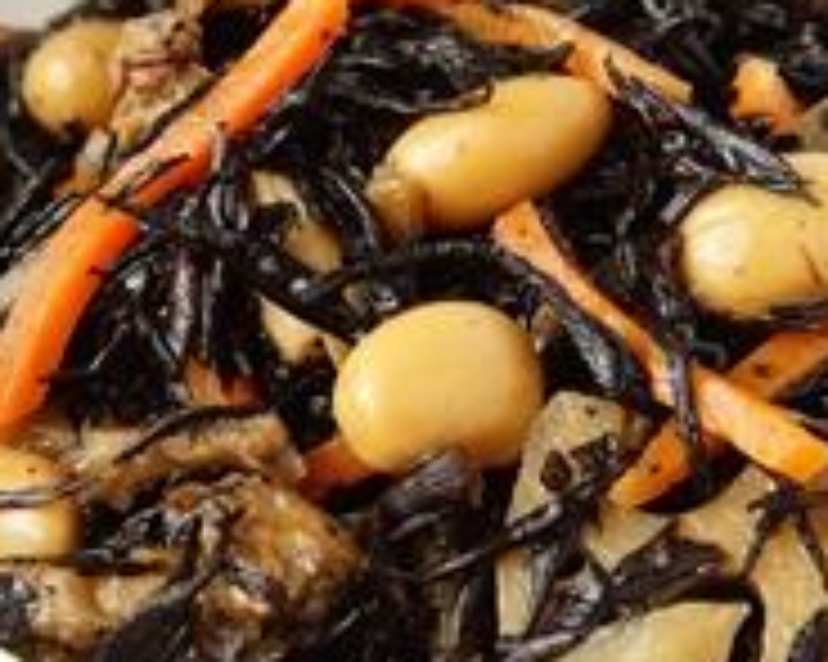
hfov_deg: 5.6
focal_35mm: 345
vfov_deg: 4.5
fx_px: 8450
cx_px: 526
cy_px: 290
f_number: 10
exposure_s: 1/125
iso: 320
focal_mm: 90
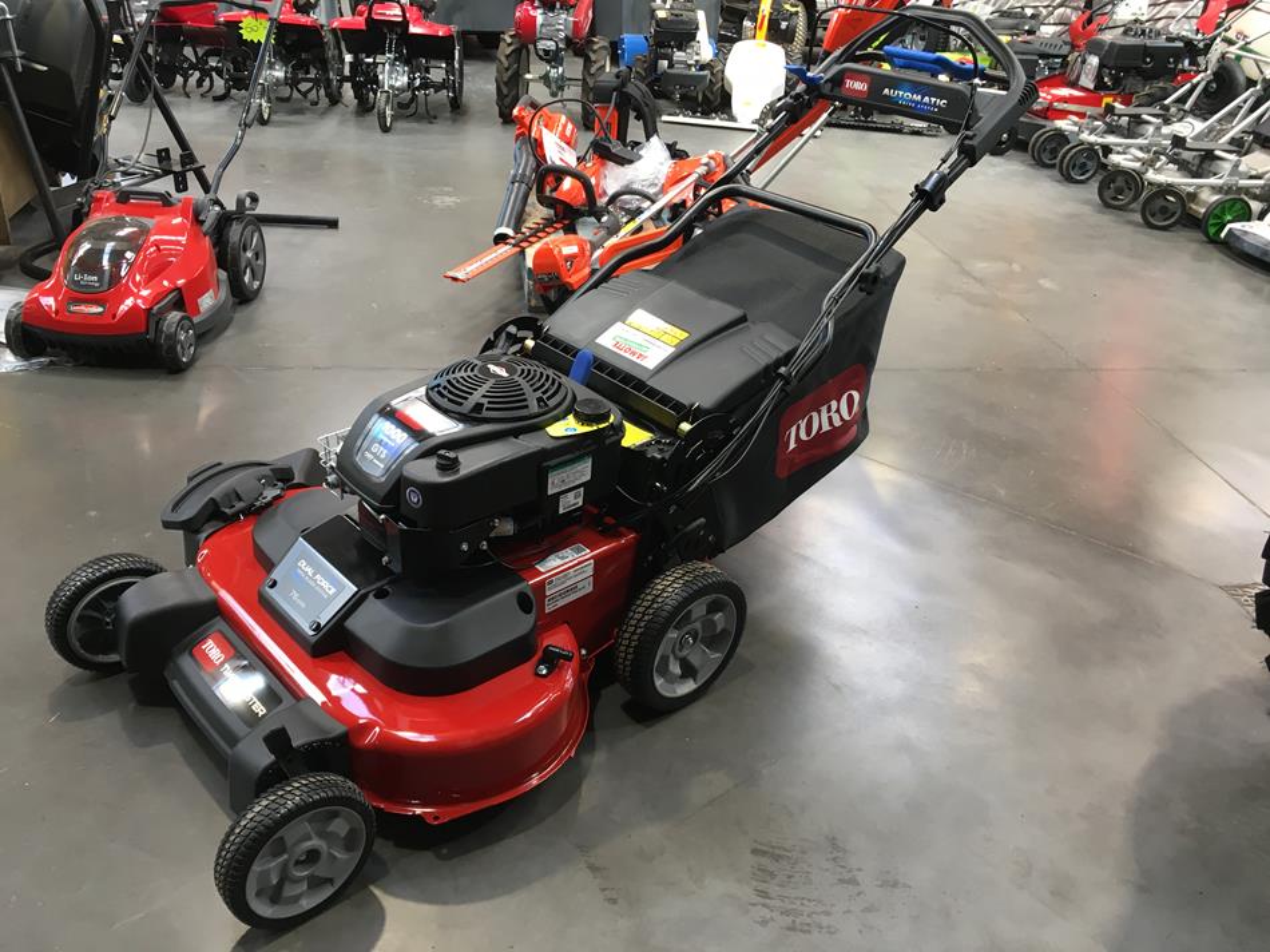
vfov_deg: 48.2
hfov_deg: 61.7
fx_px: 1064
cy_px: 476
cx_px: 635
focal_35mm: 29
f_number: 2.2
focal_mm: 4.15
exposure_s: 1/33
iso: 64
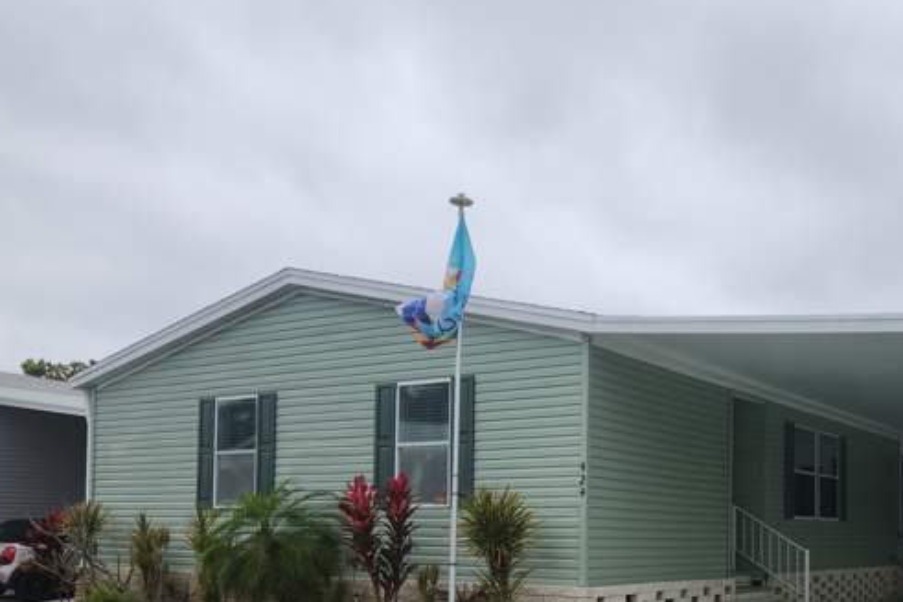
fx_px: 978
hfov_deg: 47.9
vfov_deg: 32.8
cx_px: 662
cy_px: 514
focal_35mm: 39
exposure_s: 1/1601
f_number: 1.8
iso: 20
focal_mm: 5.4
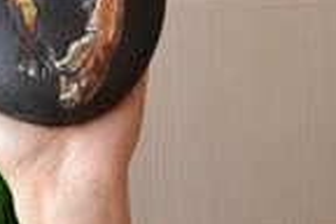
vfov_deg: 11.1
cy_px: -70
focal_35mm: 120
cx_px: -205
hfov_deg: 15.4
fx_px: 1120
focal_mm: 18
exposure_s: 1/60
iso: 400
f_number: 4
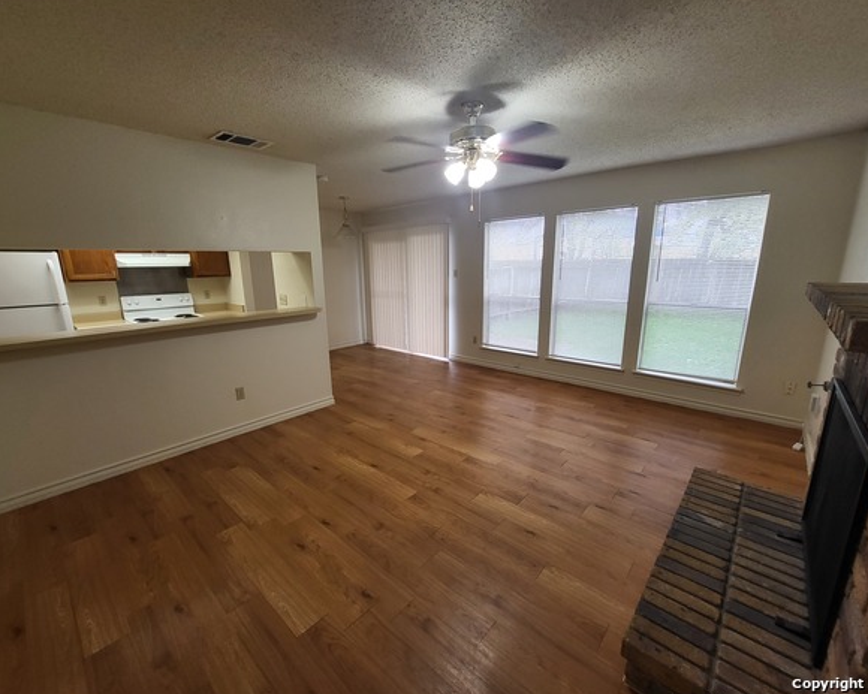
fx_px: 360
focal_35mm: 14
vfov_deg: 88.0
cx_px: 428
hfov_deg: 100.7
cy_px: 351
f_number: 2.2
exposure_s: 1/60
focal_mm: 1.74
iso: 160
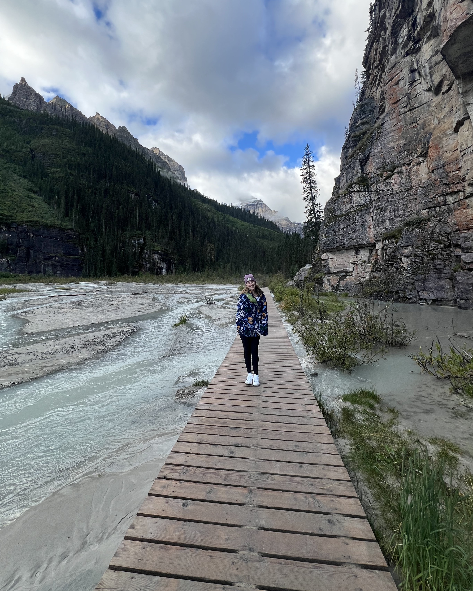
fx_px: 262
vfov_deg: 96.3
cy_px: 257
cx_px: 234
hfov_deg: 84.0
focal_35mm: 15
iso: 32
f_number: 1.8
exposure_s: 1/457
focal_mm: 1.57
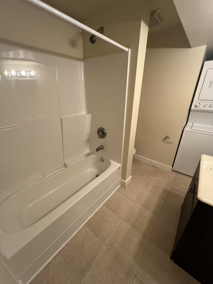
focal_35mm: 13
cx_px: 106
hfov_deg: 89.9
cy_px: 142
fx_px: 107
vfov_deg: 106.2
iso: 125
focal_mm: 1.57
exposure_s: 1/60
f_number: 1.8
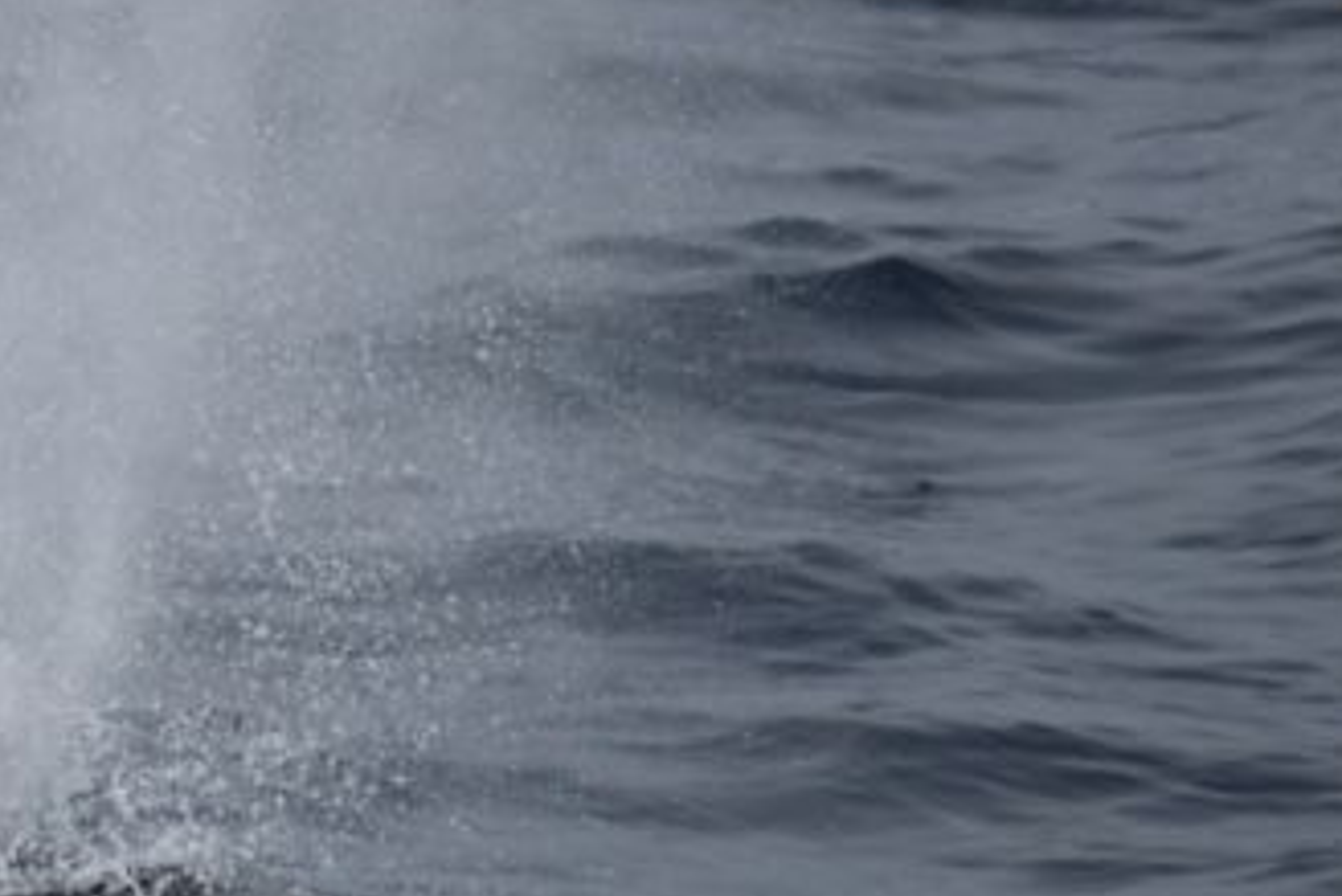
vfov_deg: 1.1
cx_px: 221
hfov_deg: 1.7
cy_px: 513
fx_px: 45459
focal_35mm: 1219
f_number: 6.3
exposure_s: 1/8000
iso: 1000
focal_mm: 500
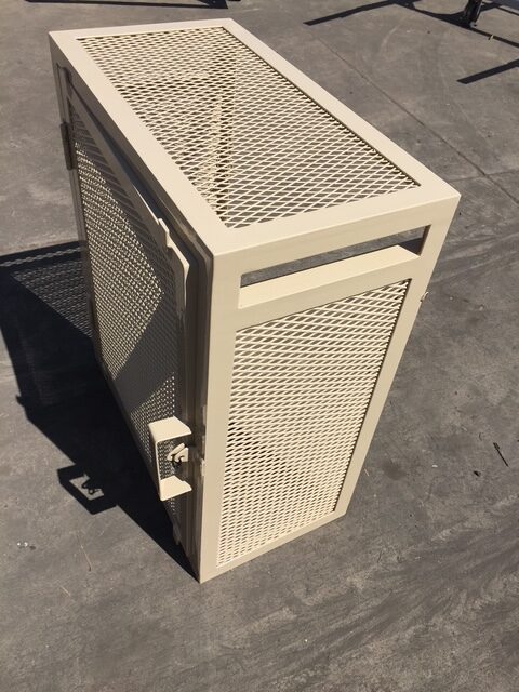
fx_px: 580
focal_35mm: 29
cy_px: 346
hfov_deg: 48.2
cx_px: 260
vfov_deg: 61.7
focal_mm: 4.15
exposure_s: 1/3968
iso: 32
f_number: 2.2
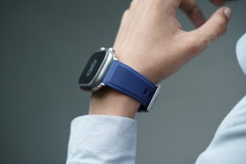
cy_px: 82
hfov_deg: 26.3
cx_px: 122
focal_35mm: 77
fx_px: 526
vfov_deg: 17.7
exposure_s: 1/90
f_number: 4
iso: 1000
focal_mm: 75
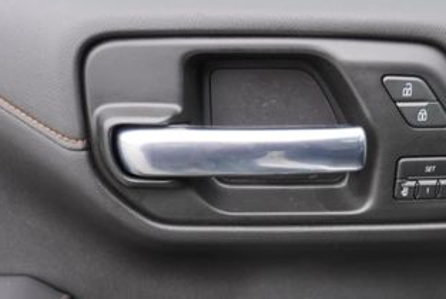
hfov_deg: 39.9
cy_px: 273
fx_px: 608
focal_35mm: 49
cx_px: 288
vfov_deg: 26.6
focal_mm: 16
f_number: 4
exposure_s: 1/60
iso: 250
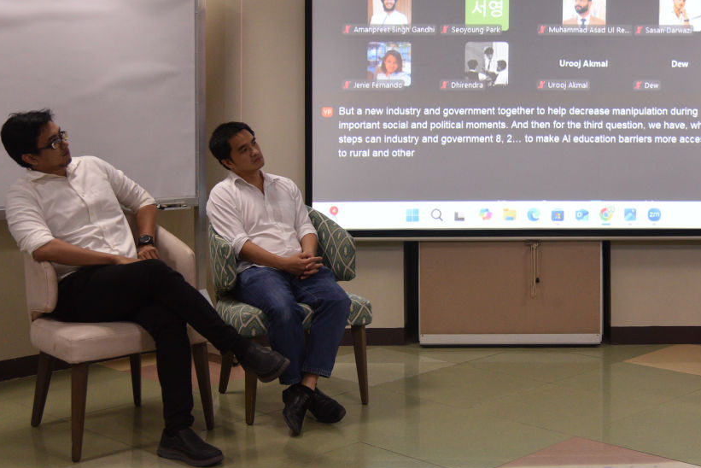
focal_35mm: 53
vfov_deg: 25.4
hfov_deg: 36.9
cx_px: 495
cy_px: 166
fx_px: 1032
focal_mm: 34
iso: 1400
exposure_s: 1/60
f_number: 4
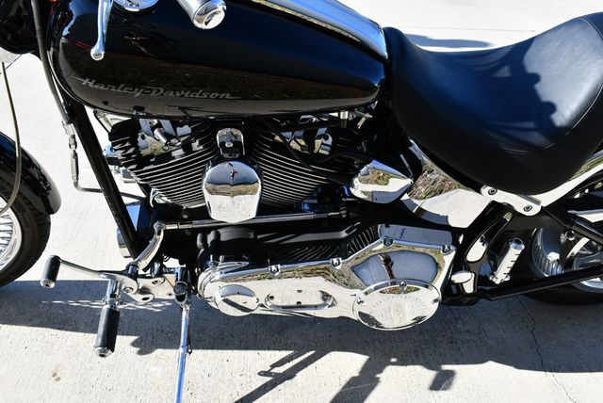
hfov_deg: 53.1
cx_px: 302
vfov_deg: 36.9
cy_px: 202
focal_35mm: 36
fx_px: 604
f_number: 7.1
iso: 200
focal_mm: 18
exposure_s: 1/250
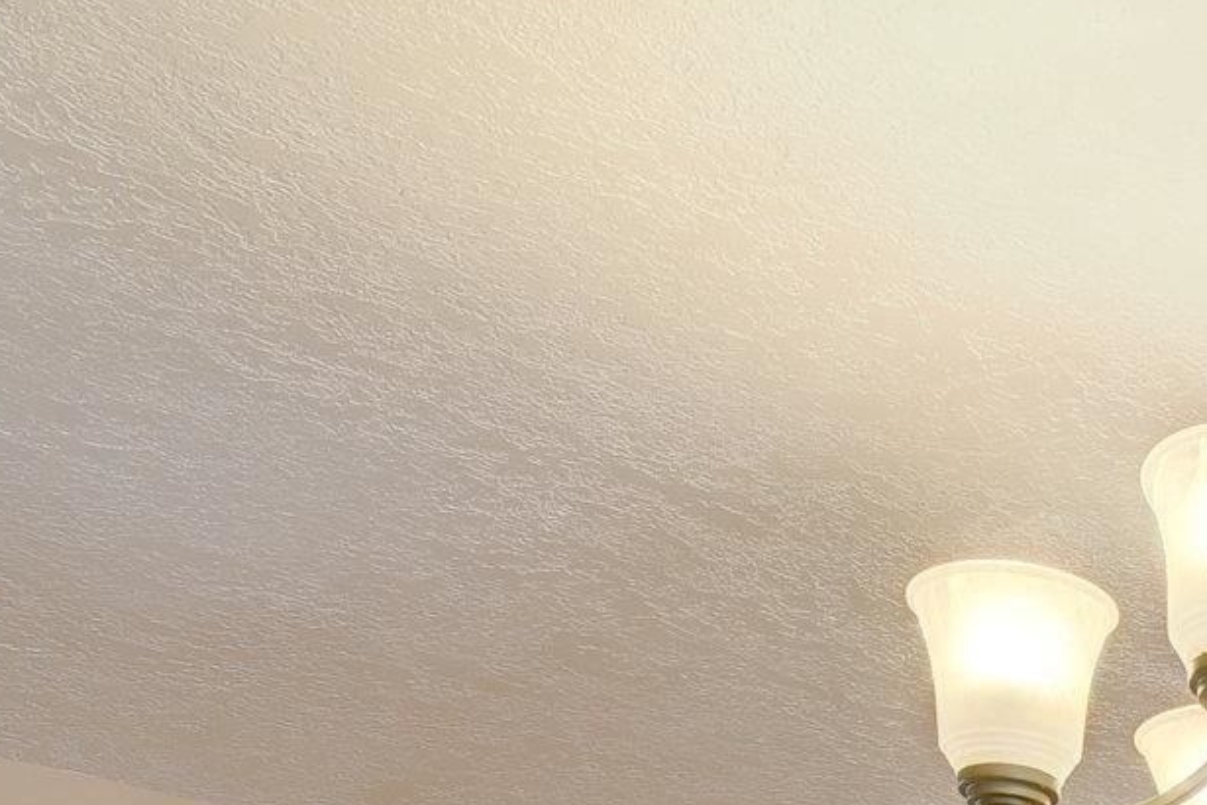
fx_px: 2615
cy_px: 1787
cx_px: 1600
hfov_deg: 22.9
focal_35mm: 78
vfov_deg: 13.8
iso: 100
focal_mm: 16
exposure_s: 1/5
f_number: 8
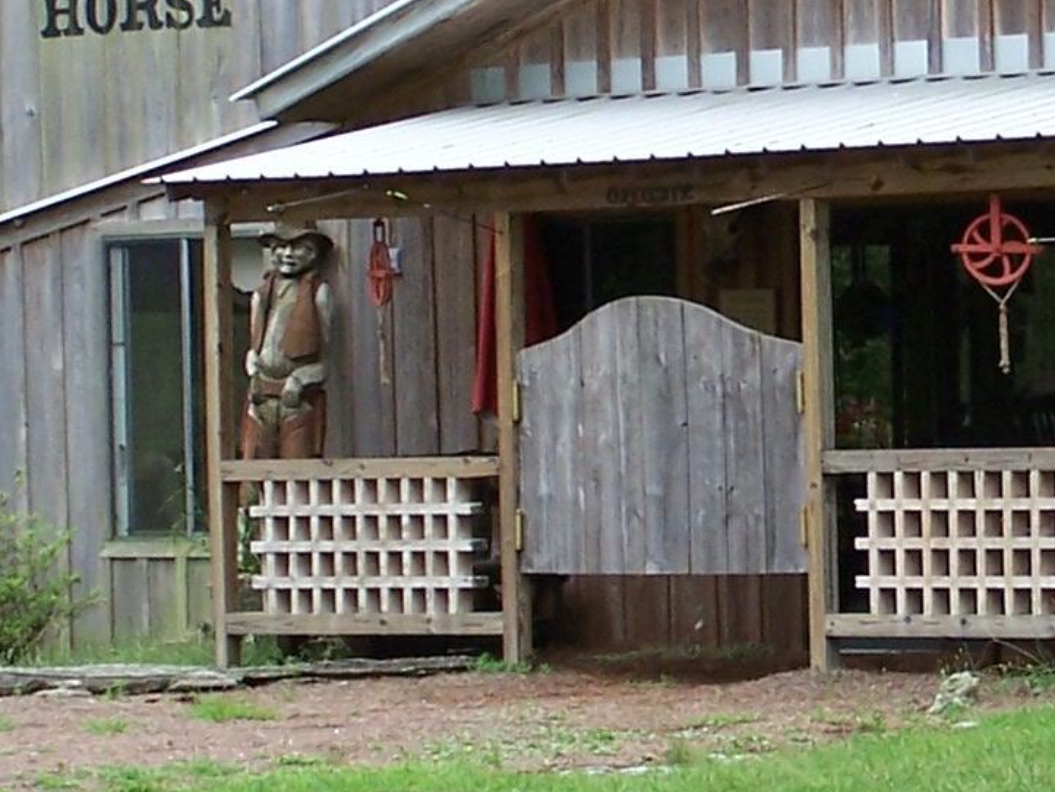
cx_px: 1264
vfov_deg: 5.1
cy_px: 244
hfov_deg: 6.7
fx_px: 8931
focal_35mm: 293
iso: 80
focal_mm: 13.7
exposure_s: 1/250
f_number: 3.2
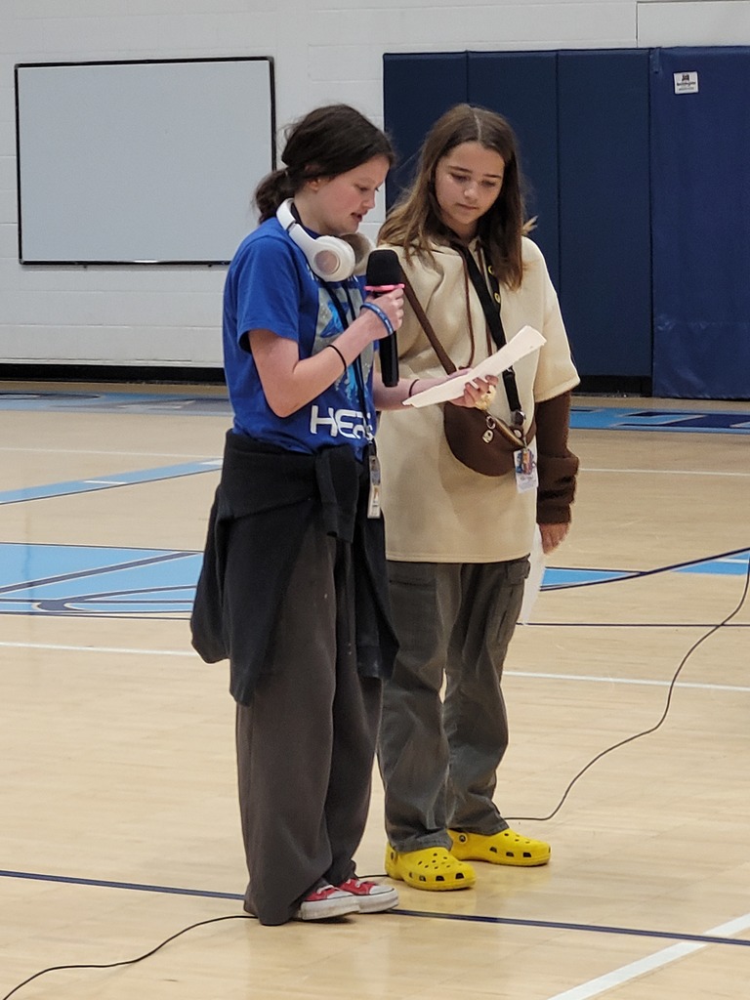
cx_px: 375
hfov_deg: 19.4
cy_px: 500
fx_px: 2196
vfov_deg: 25.7
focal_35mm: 76
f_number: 2.4
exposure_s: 1/60
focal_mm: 7.12
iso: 80
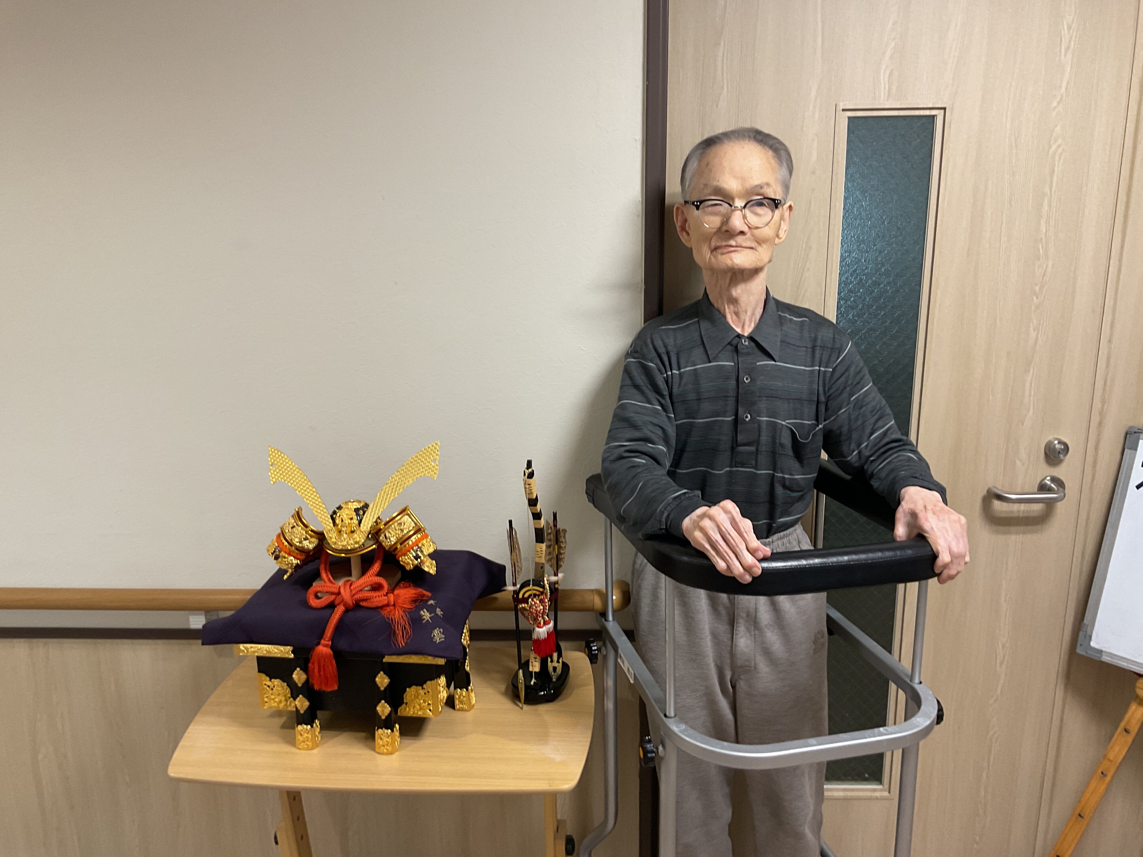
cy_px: 428
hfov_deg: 61.7
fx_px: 958
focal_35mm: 29
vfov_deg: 48.2
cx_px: 572
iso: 80
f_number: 1.8
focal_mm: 3
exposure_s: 1/60
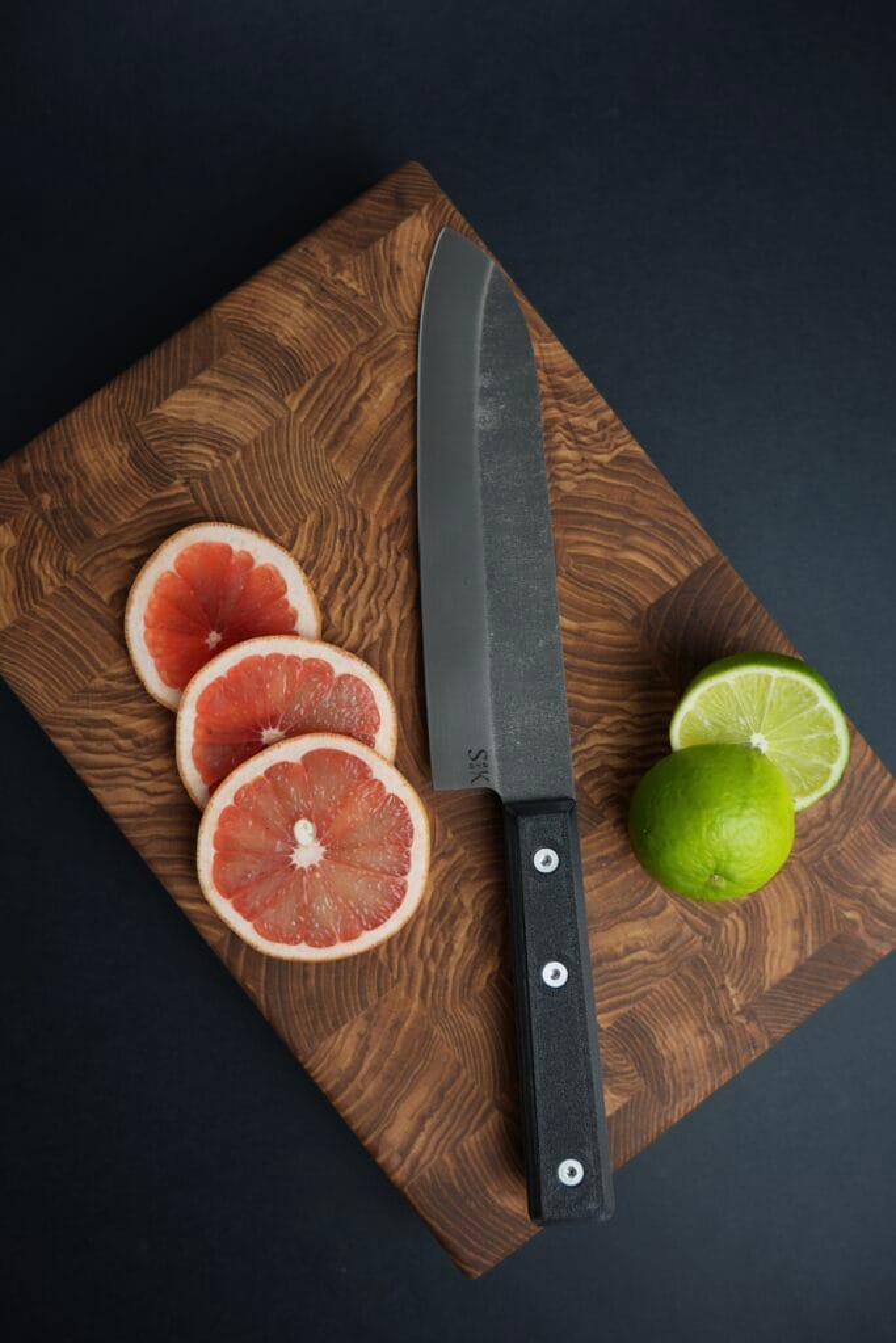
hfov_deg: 46.4
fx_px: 1045
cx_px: 448
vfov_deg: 65.5
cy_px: 672
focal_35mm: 28
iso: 100
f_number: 4.5
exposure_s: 1/25
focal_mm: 28
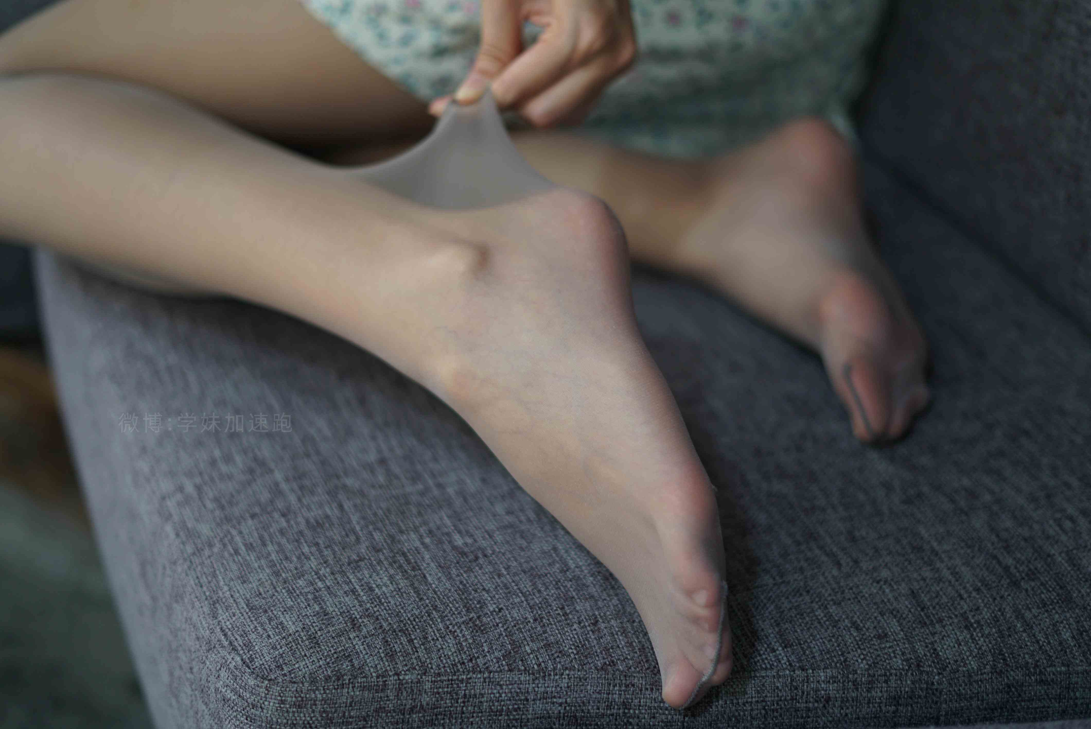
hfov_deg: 39.6
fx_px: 1516
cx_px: 546
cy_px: 364
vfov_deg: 27.0
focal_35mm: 50
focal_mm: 50
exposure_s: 1/60
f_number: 1.8
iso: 160
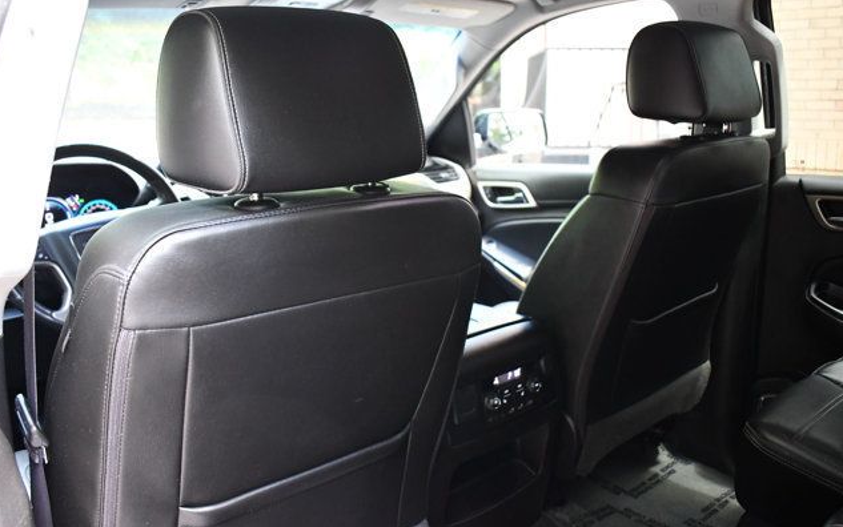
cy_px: 260
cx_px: 420
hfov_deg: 56.7
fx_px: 781
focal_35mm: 34
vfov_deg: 37.3
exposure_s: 1/125
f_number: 3.8
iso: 3200
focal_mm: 22
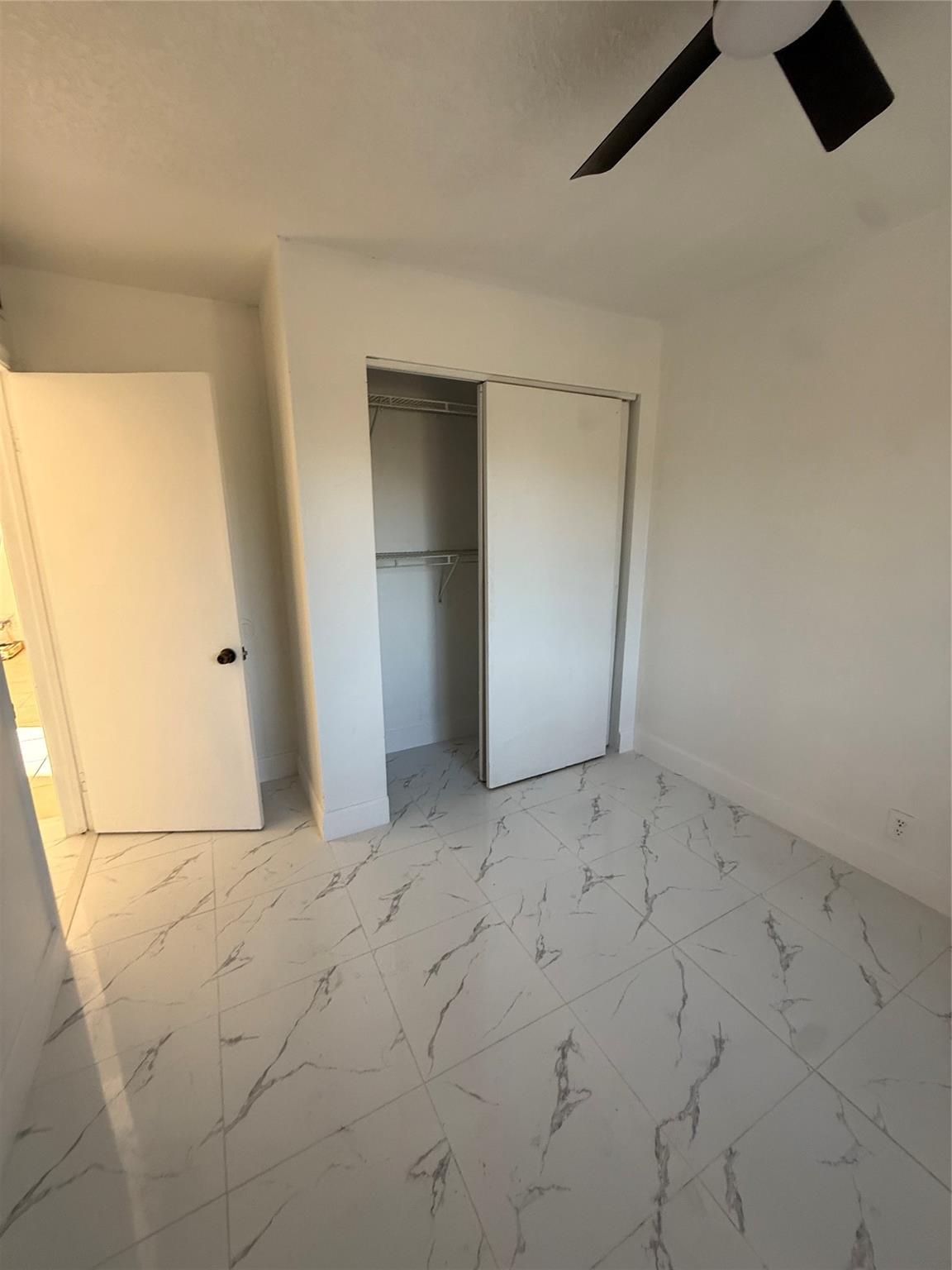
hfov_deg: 85.7
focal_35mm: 14
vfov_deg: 102.1
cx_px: 476
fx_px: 513
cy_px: 635
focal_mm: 2.22
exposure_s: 1/99
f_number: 2.2
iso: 125
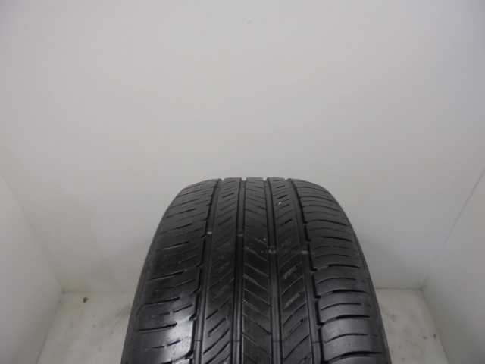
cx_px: 242
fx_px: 364
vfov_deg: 53.1
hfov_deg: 67.3
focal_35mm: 26
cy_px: 182
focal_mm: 4.6
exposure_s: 1/30
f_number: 3.5
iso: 100
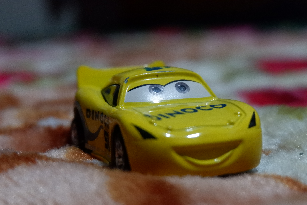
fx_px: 682
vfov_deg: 17.1
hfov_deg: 25.3
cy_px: 121
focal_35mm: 80
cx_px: 192
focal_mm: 34
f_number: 5
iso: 3200
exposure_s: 1/45
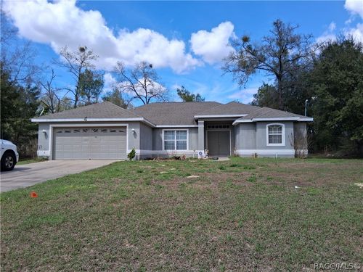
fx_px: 273
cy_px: 136
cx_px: 182
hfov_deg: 67.3
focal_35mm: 26
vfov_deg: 53.1
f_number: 1.8
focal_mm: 3.98
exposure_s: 1/652
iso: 25
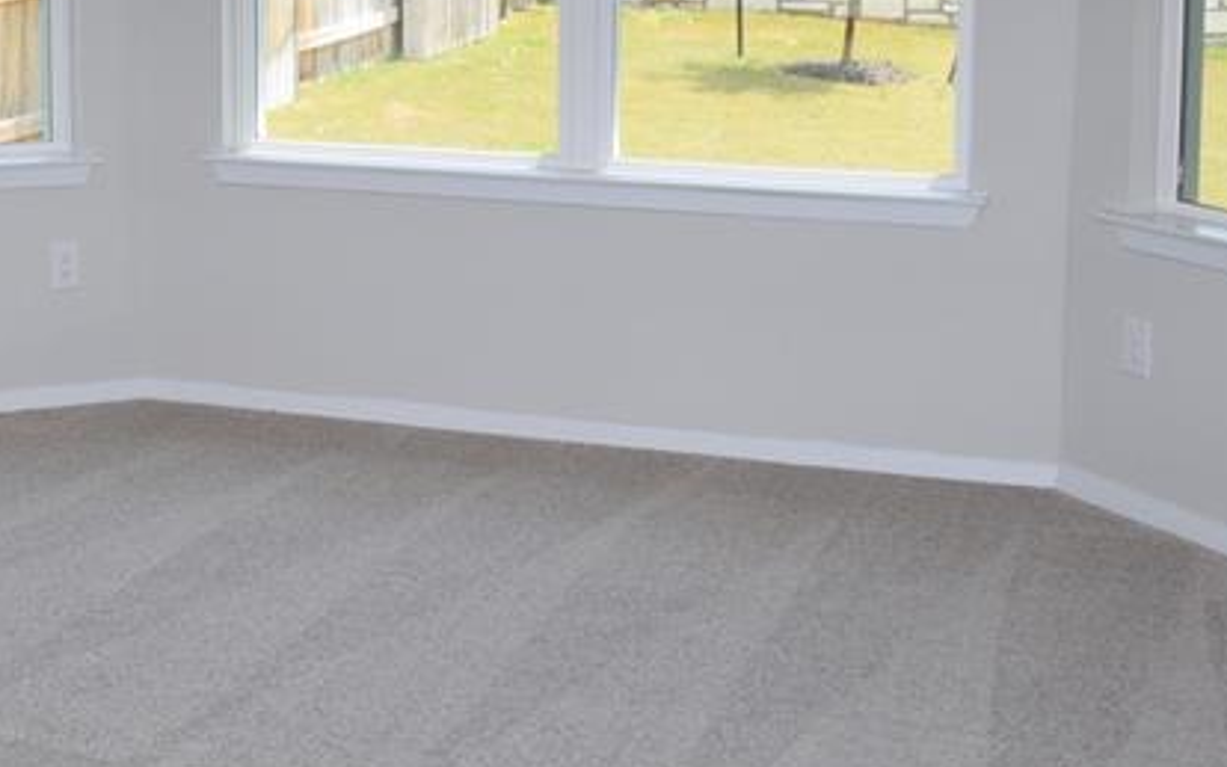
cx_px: 133
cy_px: 62
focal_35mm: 68
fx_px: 2275
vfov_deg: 18.8
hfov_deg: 29.0
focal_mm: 18
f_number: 7.1
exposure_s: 1/200
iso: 400
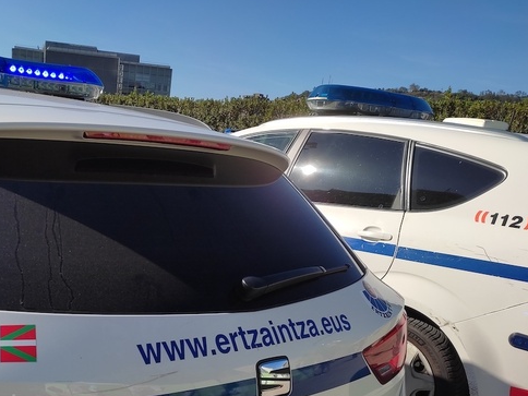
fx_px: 595
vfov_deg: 36.2
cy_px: 283
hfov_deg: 46.9
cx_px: 164
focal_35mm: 39
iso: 100
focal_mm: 4.74
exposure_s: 1/1955
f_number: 1.79
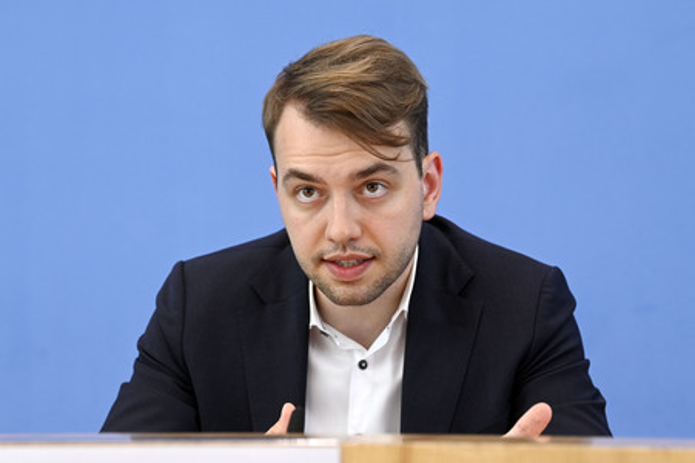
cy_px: 232
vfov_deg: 11.0
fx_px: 2411
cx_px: 348
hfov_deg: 16.4
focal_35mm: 125
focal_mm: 125
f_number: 6.3
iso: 3200
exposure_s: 1/640
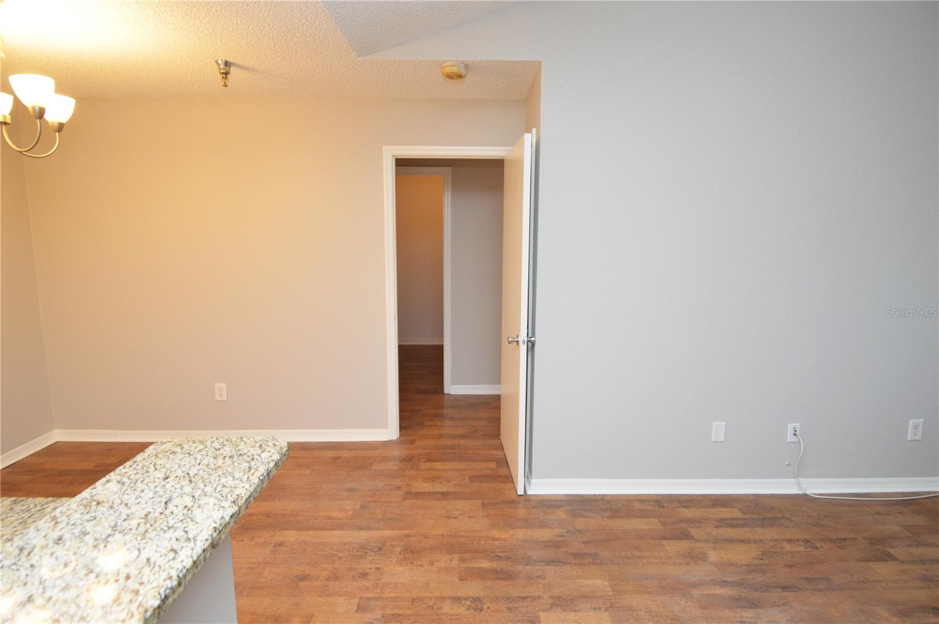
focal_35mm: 18
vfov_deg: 67.3
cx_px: 470
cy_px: 312
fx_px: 469
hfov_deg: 90.1
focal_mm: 12
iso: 900
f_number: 4
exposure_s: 1/60
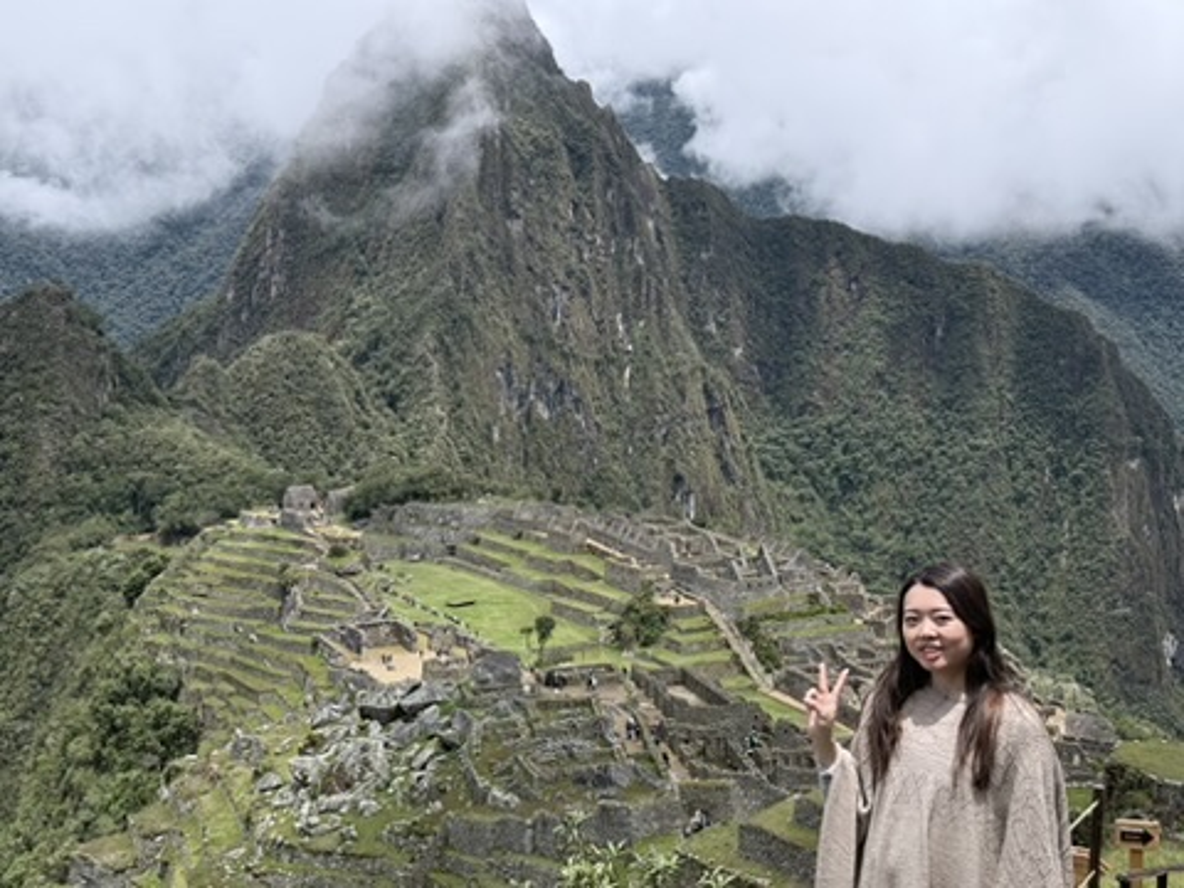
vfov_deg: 30.3
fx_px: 1642
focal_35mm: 48
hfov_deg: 39.7
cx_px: 592
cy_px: 444
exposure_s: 1/4587
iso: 100
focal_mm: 6.76
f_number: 1.78
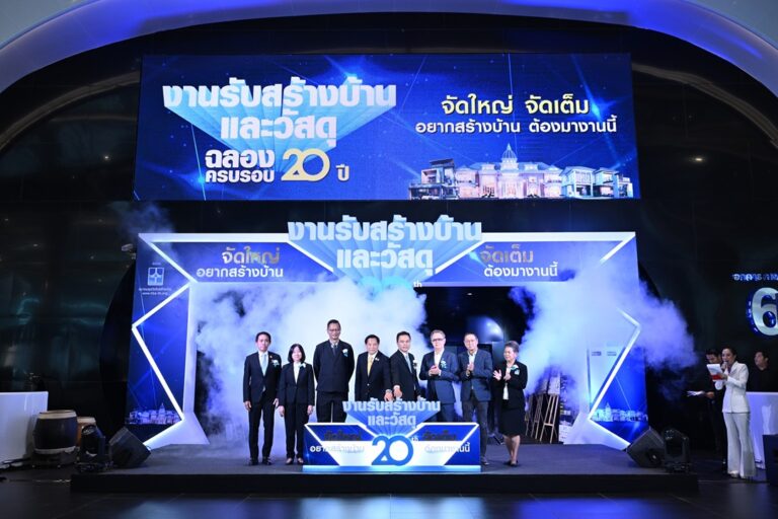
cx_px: 389
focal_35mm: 32
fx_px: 681
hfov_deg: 59.5
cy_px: 260
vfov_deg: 41.7
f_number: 4
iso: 1600
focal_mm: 31.5
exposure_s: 1/160
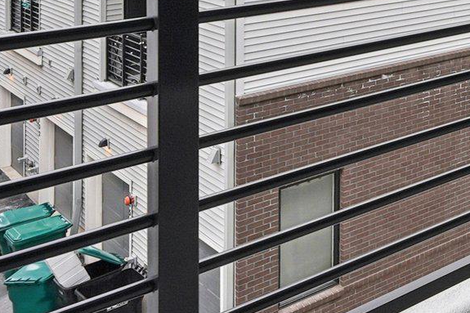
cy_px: -108
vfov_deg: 21.2
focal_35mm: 57
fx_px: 744
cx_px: 755
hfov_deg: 24.5
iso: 100
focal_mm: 16
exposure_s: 1/40
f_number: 8
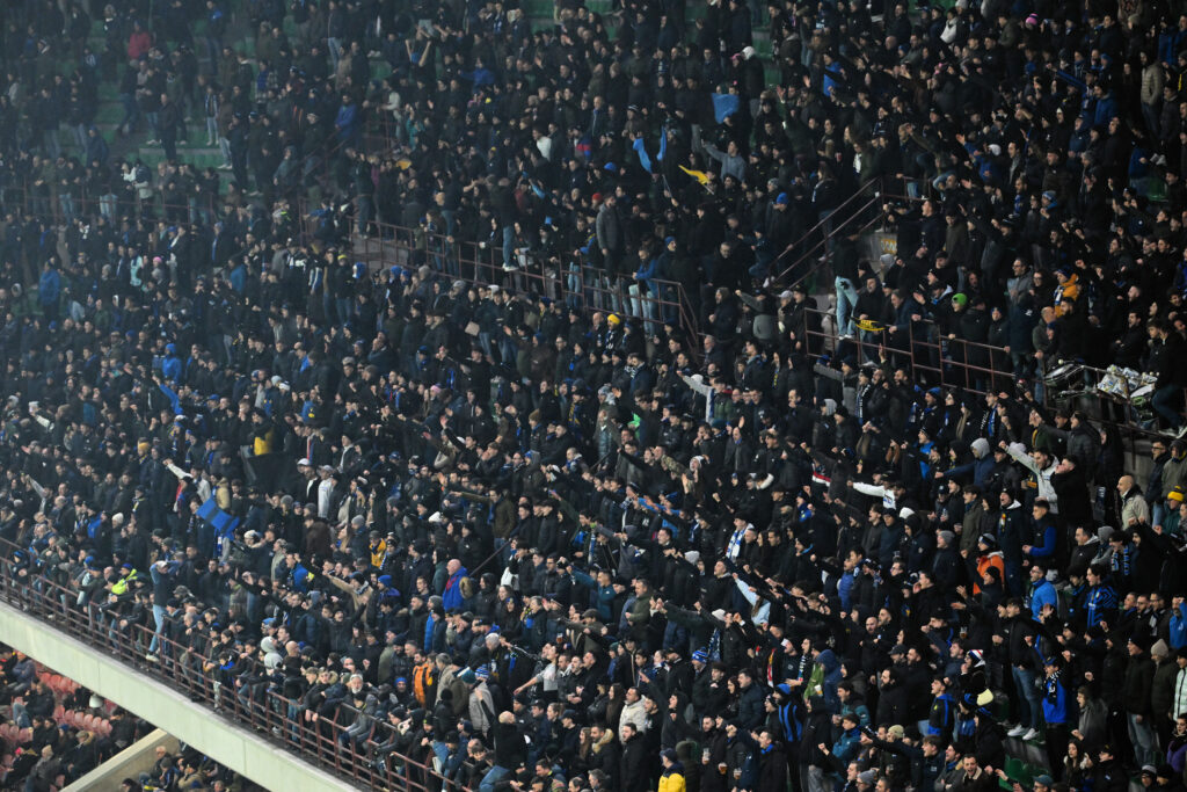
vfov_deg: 7.6
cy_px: 396
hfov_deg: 11.4
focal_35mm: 180
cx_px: 594
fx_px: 5935
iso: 4000
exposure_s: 1/125
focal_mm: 180
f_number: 5.6
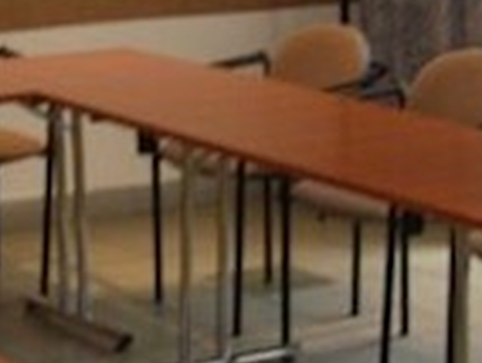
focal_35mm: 143
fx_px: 1995
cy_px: 102
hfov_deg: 13.7
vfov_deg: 10.4
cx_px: 51
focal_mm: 6.2
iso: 161
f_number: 2.8
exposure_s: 1/30
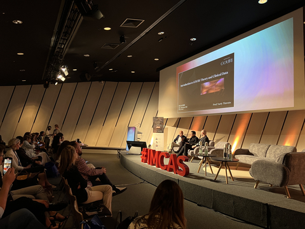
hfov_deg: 67.3
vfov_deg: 53.1
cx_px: 152
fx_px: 229
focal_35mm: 26
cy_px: 114
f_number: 1.5
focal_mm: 5.7
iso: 160
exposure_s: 1/50
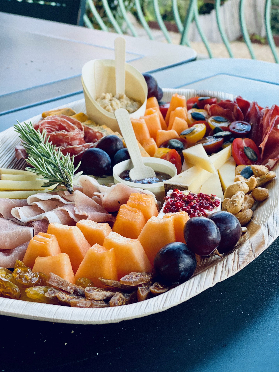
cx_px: 140
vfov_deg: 36.8
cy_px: 186
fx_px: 559
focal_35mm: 52
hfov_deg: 28.0
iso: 80
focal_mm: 6
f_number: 2
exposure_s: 1/122
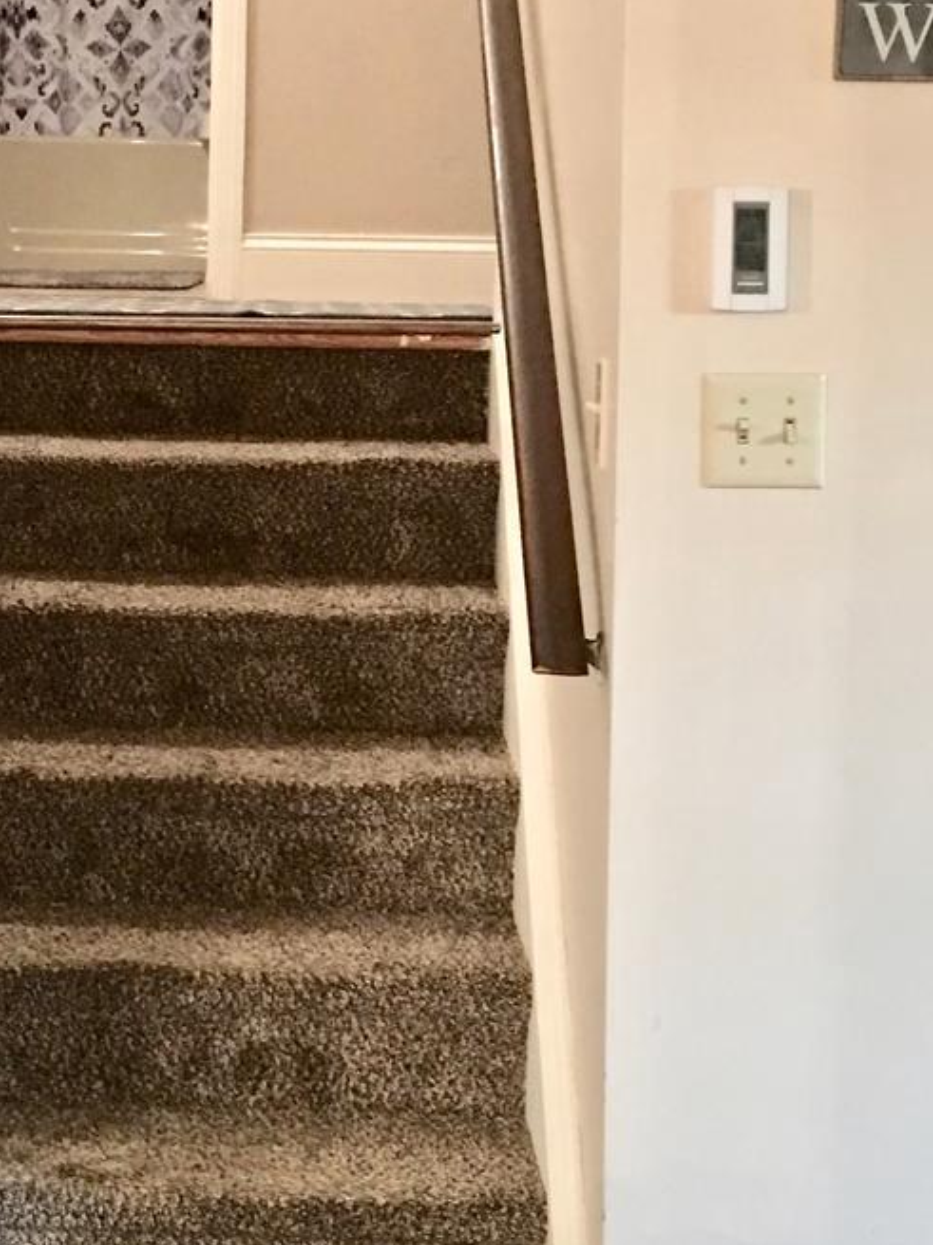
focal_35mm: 68
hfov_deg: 21.3
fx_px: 2445
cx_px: 143
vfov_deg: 28.4
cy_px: 418
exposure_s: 1/4
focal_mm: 4.15
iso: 80
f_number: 2.2
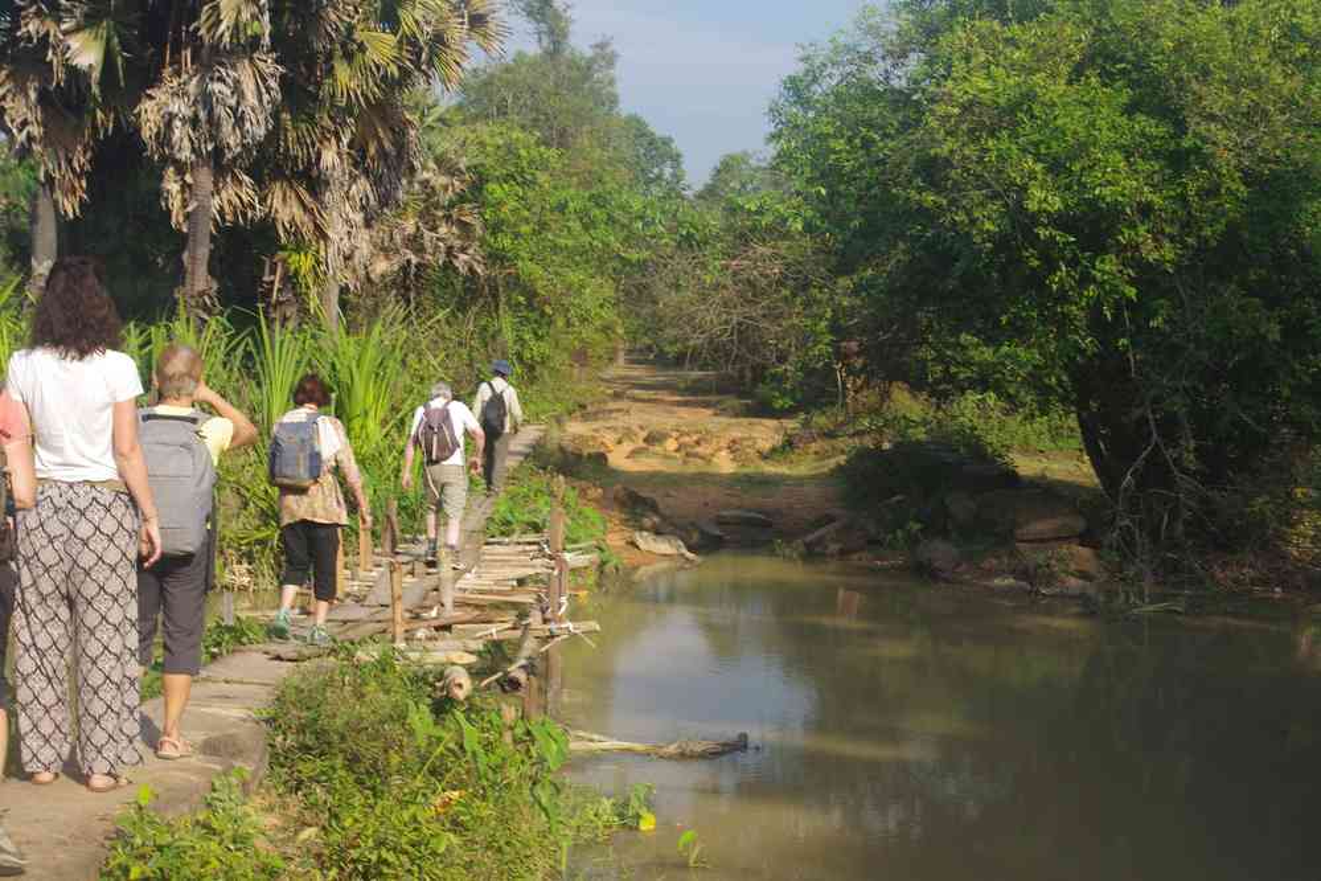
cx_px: 660
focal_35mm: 57
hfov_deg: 35.1
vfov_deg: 23.8
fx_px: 2091
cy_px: 440
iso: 200
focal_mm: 38
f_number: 11
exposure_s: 1/60
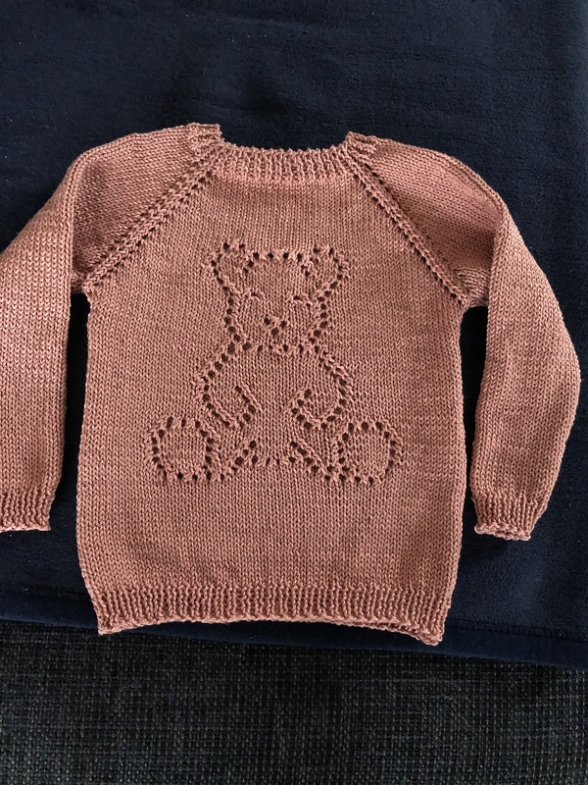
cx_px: 294
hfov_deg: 49.7
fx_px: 634
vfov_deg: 63.4
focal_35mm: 28
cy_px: 392
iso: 125
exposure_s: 1/4
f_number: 1.8
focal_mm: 4
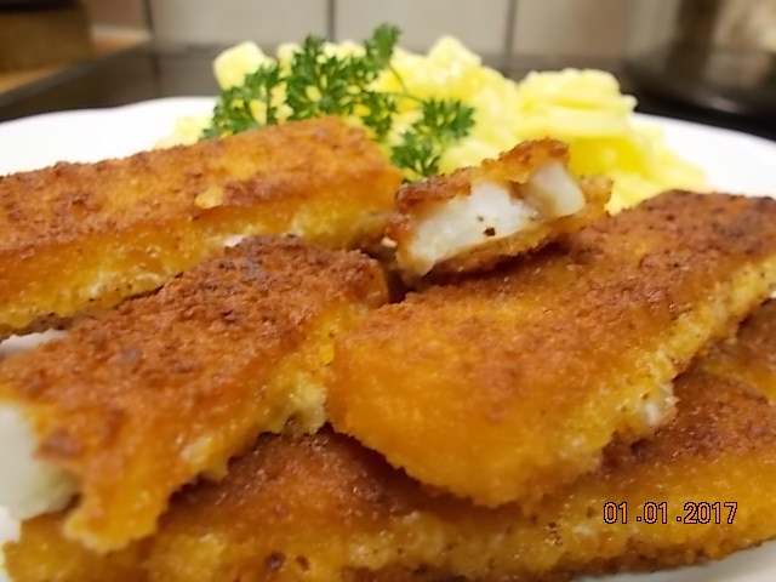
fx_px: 673
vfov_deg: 46.8
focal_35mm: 30
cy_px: 291
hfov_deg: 60.0
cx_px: 388
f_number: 3.4
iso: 200
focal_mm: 5.3
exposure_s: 1/6
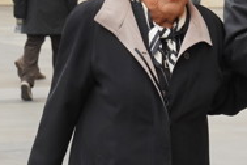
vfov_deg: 5.4
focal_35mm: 255
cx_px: 205
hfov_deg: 8.1
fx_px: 1749
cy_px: 100
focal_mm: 70
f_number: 9
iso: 1000
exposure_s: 1/200
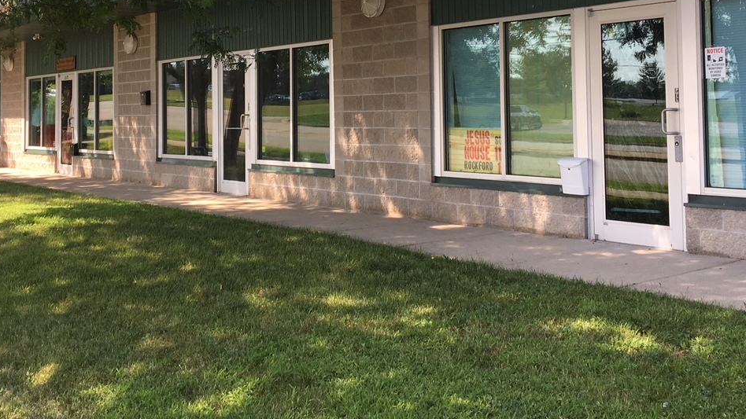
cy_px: 76
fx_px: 949
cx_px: 305
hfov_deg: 42.7
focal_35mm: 48
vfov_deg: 24.5
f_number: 2.2
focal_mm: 4.15
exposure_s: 1/463
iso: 25
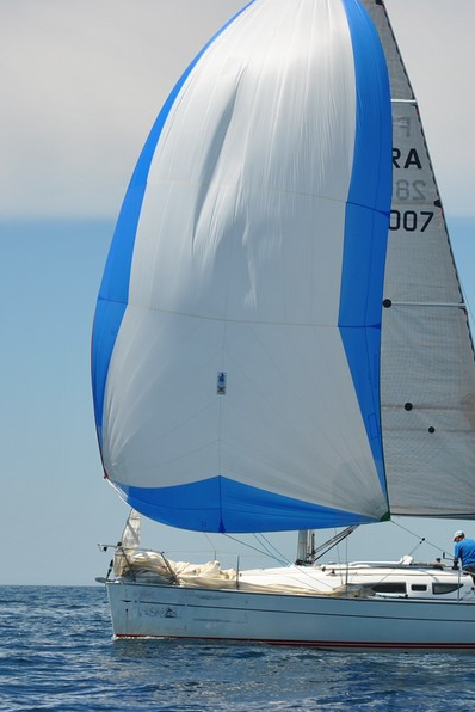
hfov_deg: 8.7
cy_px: 357
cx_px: 294
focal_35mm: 158
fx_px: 3123
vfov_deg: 13.0
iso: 100
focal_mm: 70
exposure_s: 1/640
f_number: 6.3
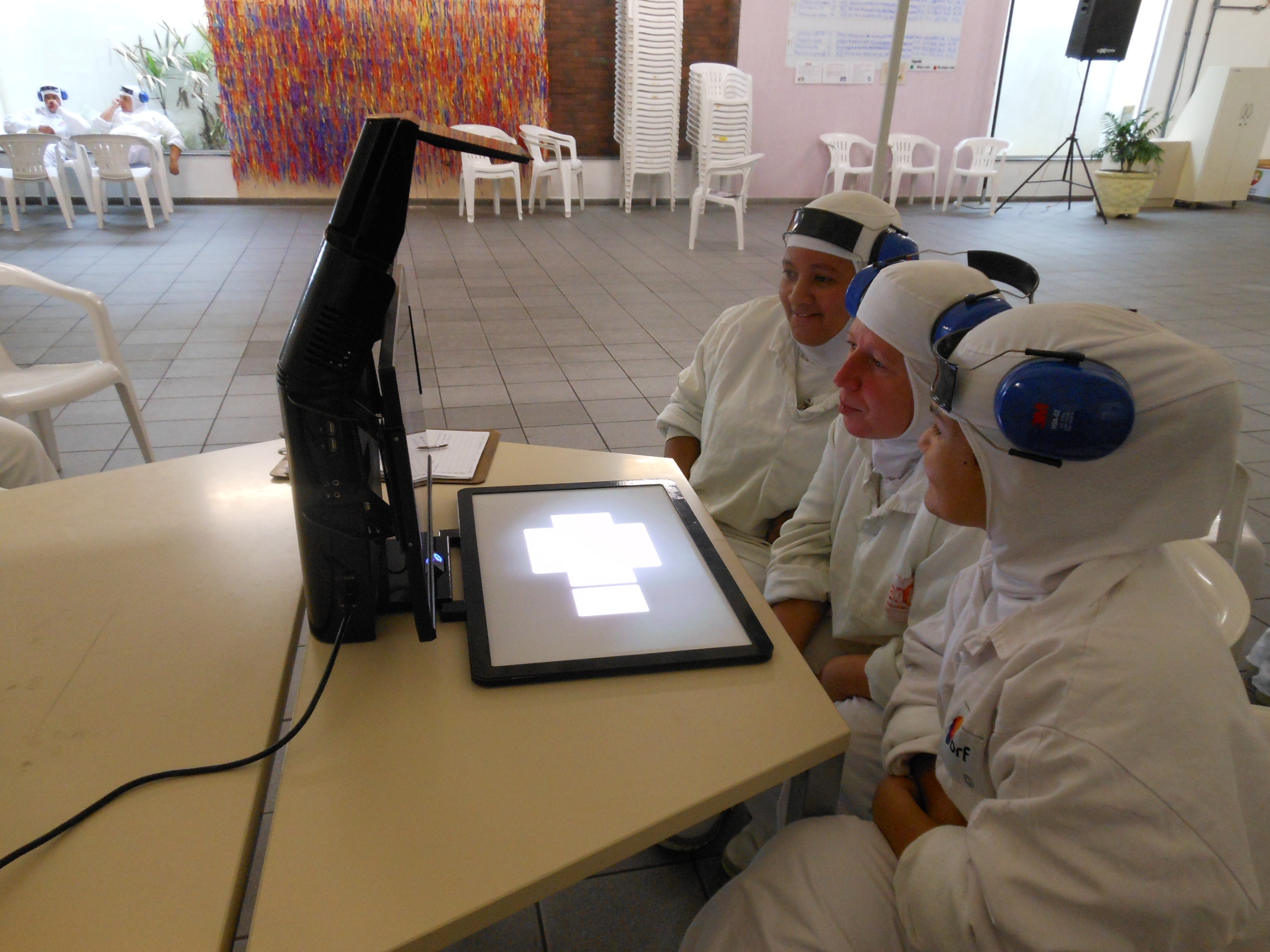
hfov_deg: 69.4
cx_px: 635
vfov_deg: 54.9
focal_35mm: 25
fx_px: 917
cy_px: 476
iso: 250
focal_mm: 4.5
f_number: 3.2
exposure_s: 1/30
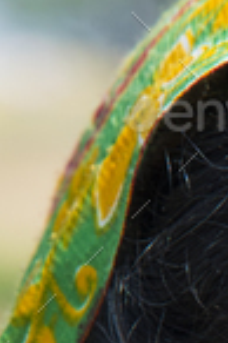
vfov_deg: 2.8
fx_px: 6922
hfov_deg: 1.9
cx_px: 576
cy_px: 801
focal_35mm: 727
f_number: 8
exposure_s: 1/200
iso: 125
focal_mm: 120
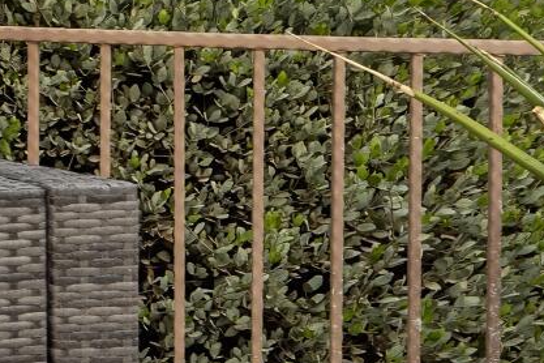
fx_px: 2720
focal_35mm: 180
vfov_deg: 7.4
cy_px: -279
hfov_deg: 8.3
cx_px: -1406
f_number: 8
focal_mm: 25
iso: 800
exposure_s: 1/160
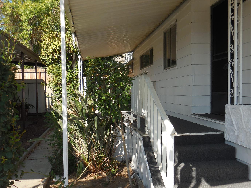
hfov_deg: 51.3
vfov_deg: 39.6
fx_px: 261
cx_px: 133
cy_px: 98
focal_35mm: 36
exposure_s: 1/500
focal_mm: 5.9
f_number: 3.7
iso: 125
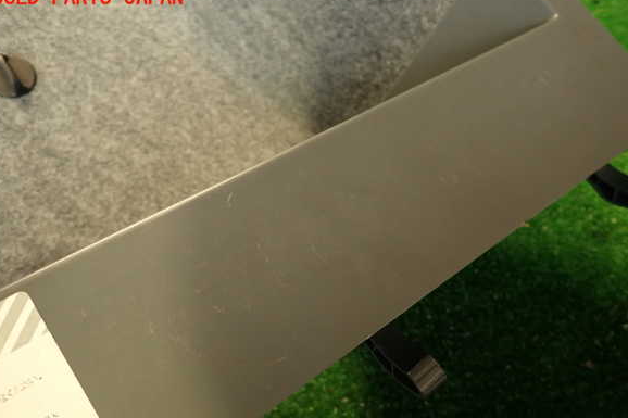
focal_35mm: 27
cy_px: 228
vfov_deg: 47.8
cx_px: 312
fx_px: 471
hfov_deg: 67.4
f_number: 2
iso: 250
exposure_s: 1/30
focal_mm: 4.5
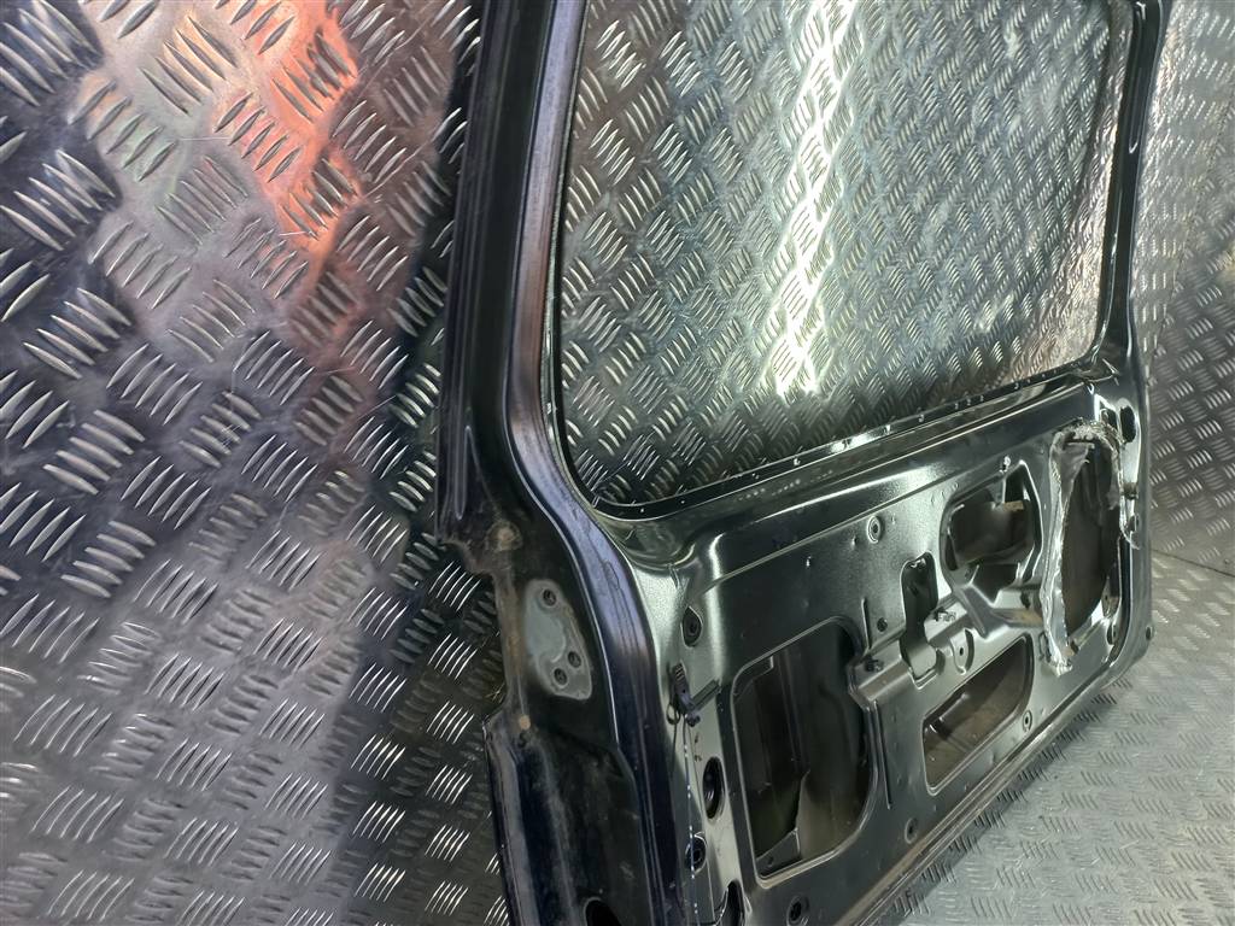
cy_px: 463
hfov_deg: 69.4
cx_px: 618
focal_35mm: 25
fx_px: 892
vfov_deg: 54.9
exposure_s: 1/50
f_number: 1.8
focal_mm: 4.6
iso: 64
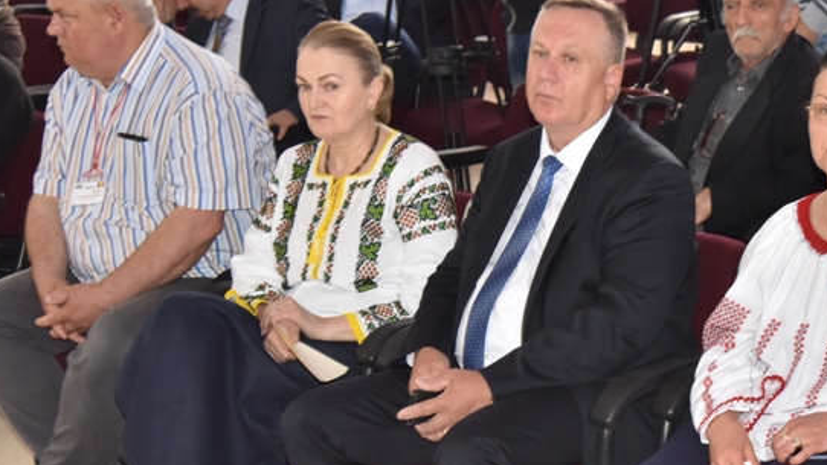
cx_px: 676
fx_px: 2171
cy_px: 397
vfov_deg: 12.2
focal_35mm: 99
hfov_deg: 21.3
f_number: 6.3
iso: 2500
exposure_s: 1/60
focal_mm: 50
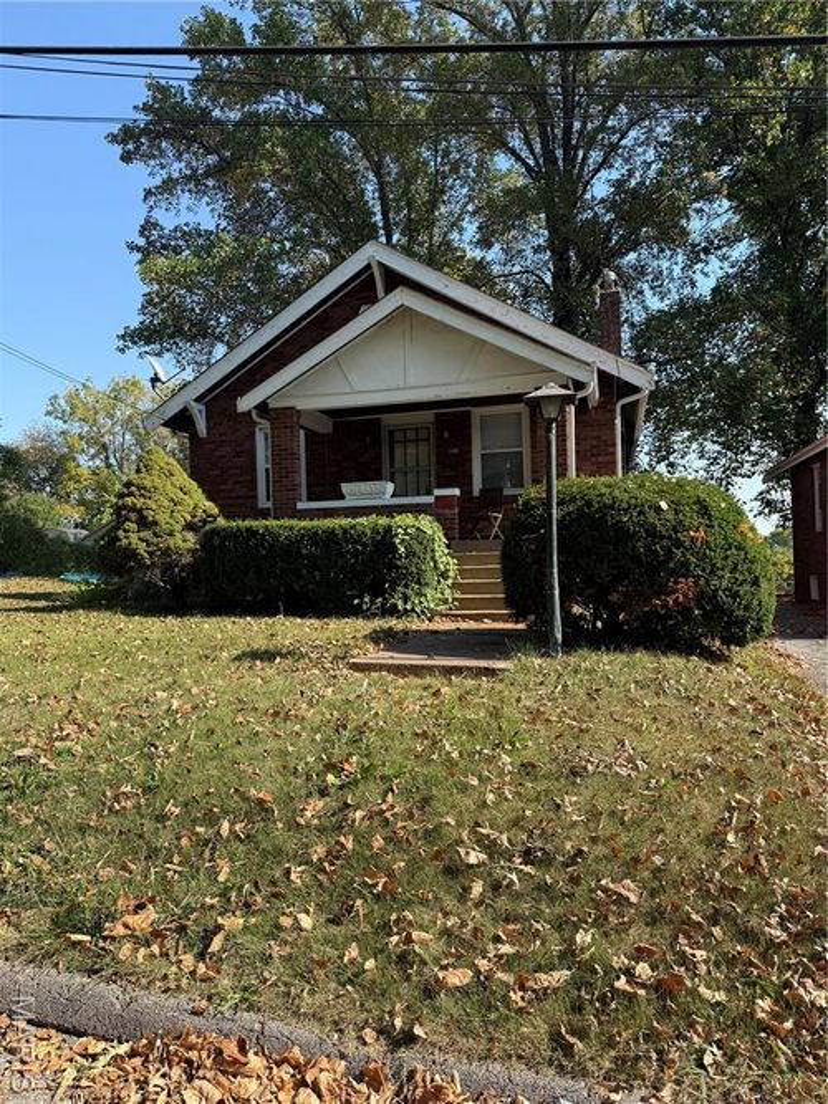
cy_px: 552
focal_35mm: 24
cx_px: 414
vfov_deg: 71.6
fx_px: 766
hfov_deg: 56.8
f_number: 1.78
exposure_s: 1/1653
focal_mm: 6.76
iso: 80
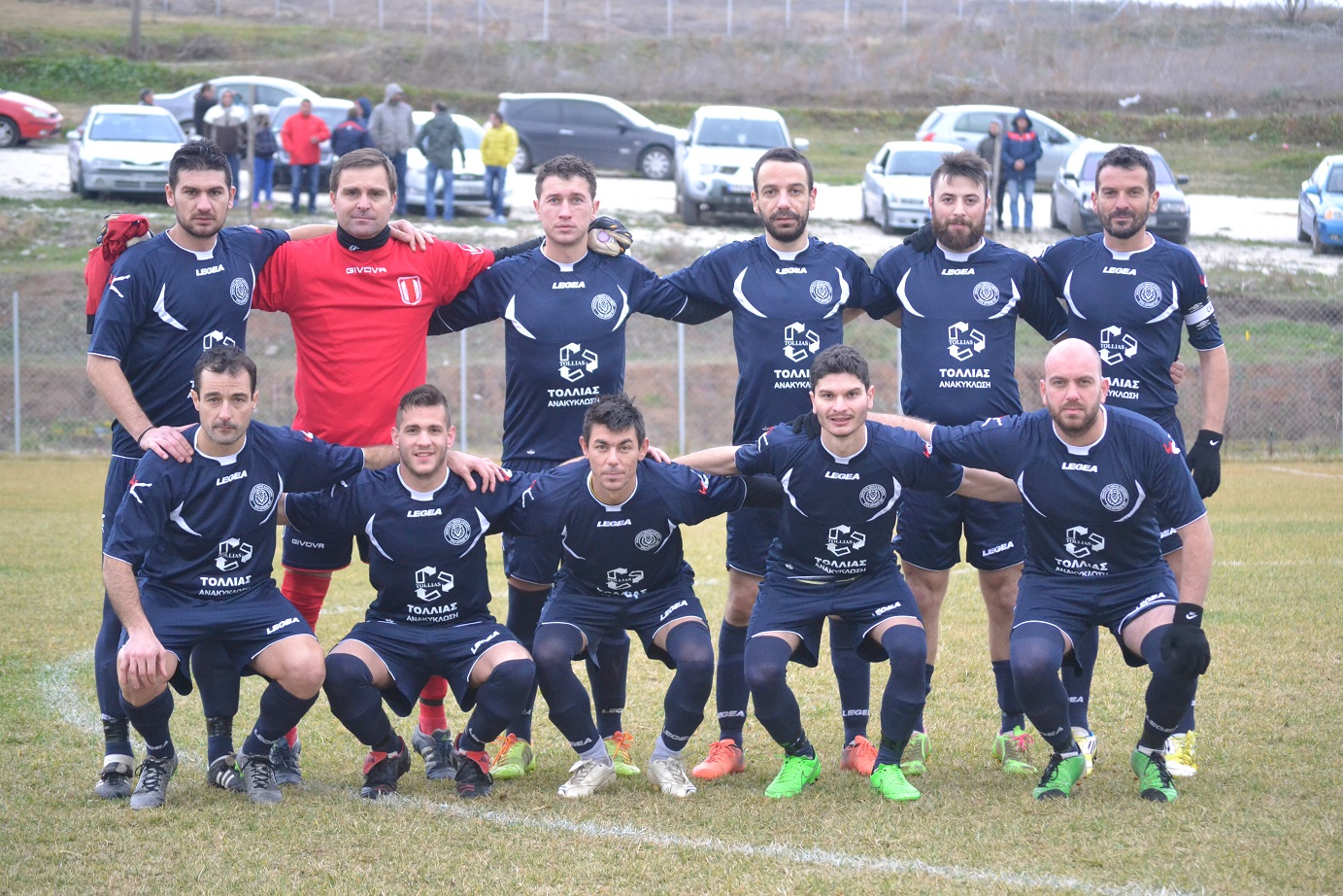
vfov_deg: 11.1
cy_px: 448
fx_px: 4588
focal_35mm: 123
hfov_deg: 16.7
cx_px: 672
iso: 2200
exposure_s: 1/500
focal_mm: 82
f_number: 4.2
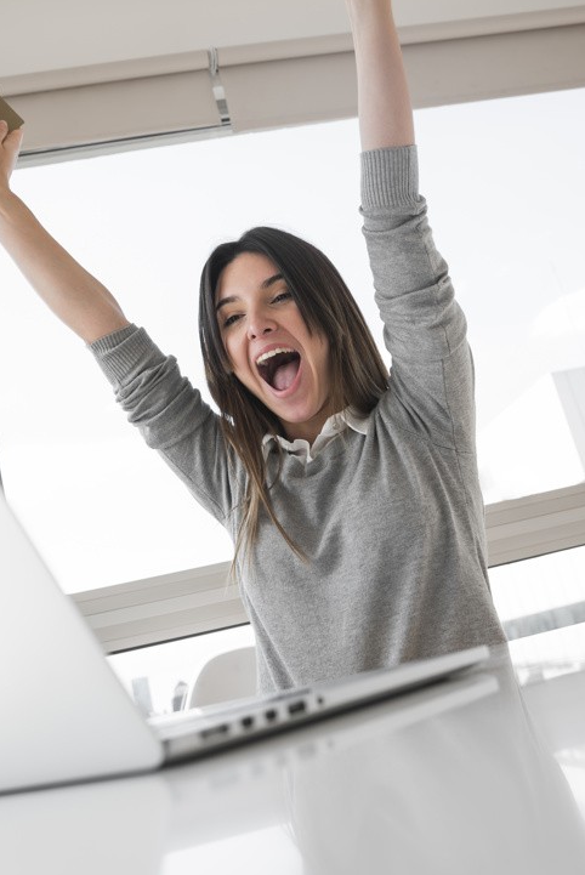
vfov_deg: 49.4
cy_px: 389
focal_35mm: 39
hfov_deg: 34.2
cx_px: 239
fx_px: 949
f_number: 5
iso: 200
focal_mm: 30
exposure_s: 1/200
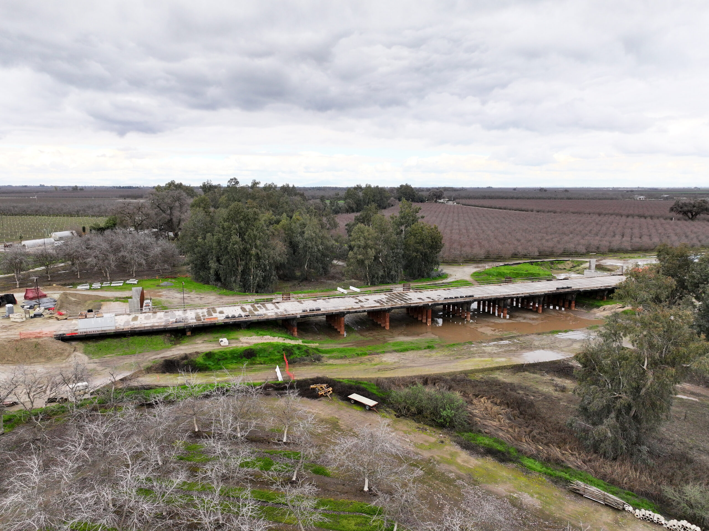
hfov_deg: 71.6
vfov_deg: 56.8
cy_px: 266
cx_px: 354
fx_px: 491
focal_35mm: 24
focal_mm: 12.29
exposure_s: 1/800
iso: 400
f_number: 2.8
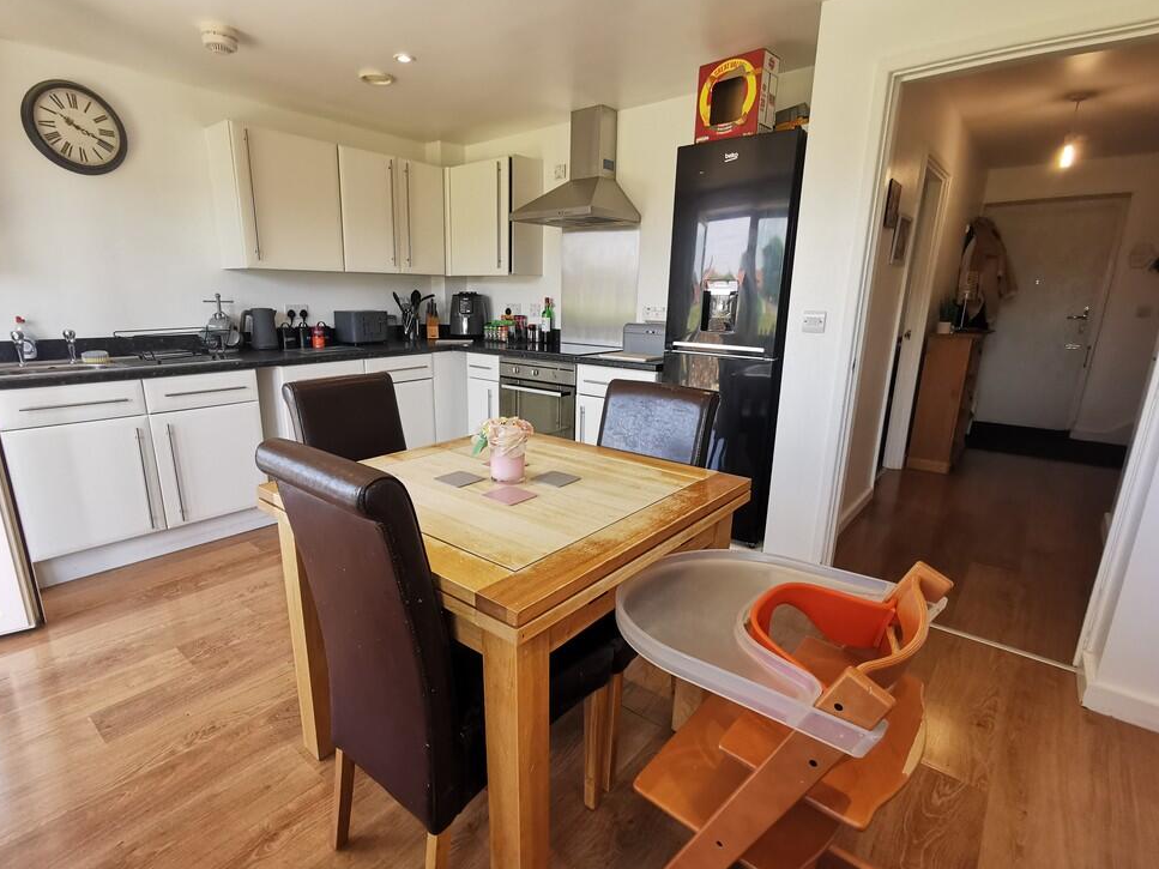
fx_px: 603
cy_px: 447
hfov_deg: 87.7
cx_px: 547
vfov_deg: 71.6
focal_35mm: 18
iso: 200
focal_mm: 2.26
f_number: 2.2
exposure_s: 1/100
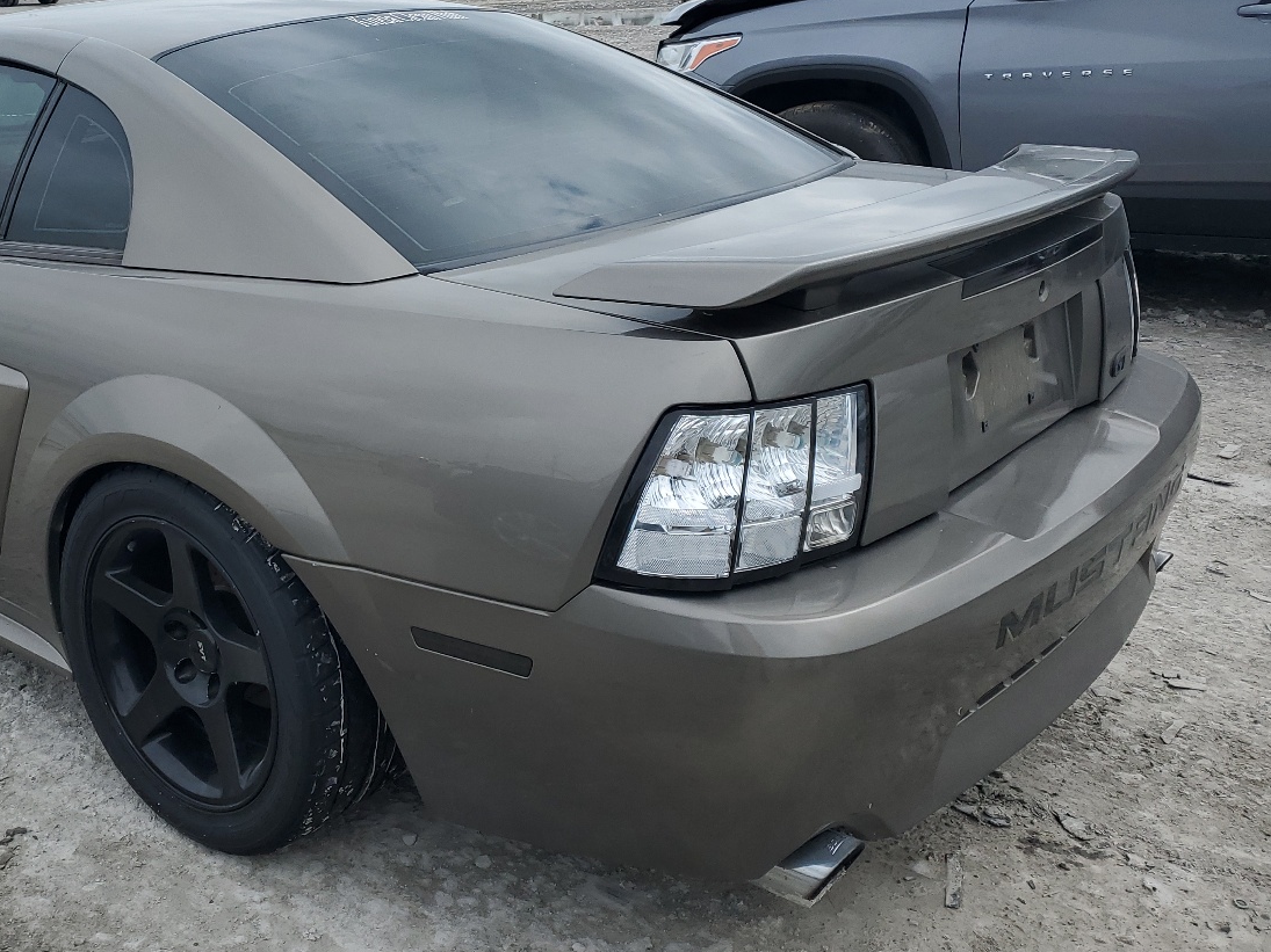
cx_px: 367
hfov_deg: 47.7
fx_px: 1395
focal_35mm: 38
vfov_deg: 37.5
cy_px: 357
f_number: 1.5
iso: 50
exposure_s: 1/2000
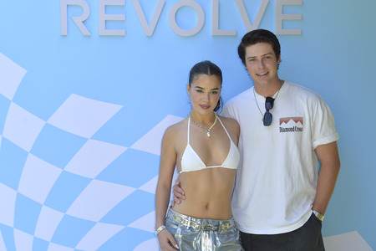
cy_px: 126
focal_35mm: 72
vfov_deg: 18.9
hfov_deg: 28.1
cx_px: 188
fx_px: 752
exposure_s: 1/250
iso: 250
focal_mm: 72
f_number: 6.3
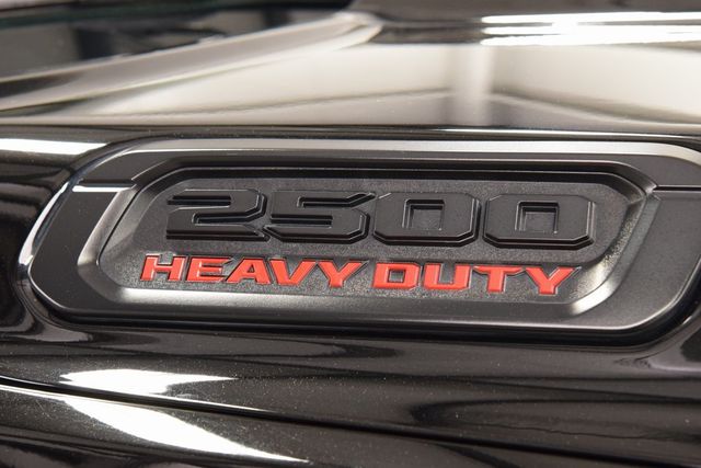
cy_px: 234
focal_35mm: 75
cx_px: 350
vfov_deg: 18.2
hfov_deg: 27.0
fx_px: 1461
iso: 1600
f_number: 7.1
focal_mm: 50
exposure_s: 1/30
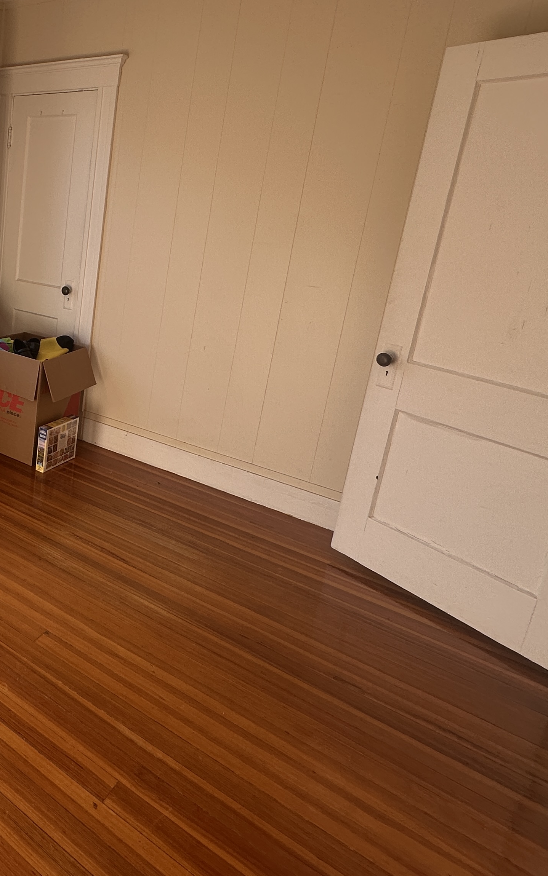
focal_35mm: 26
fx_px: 621
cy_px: 349
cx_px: -47
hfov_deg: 39.4
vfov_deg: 69.7
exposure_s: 1/120
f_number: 2.2
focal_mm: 2.22
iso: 40
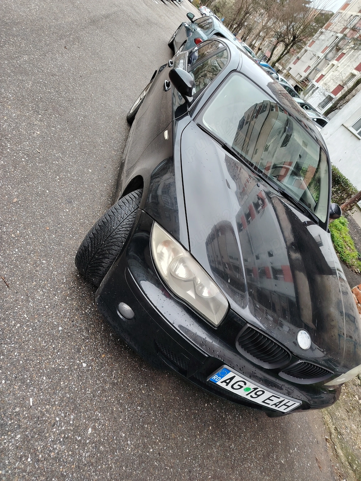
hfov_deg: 56.8
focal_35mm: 24
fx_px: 334
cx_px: 180
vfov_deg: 71.6
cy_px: 240
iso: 185
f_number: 1.75
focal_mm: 5.25
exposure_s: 1/50
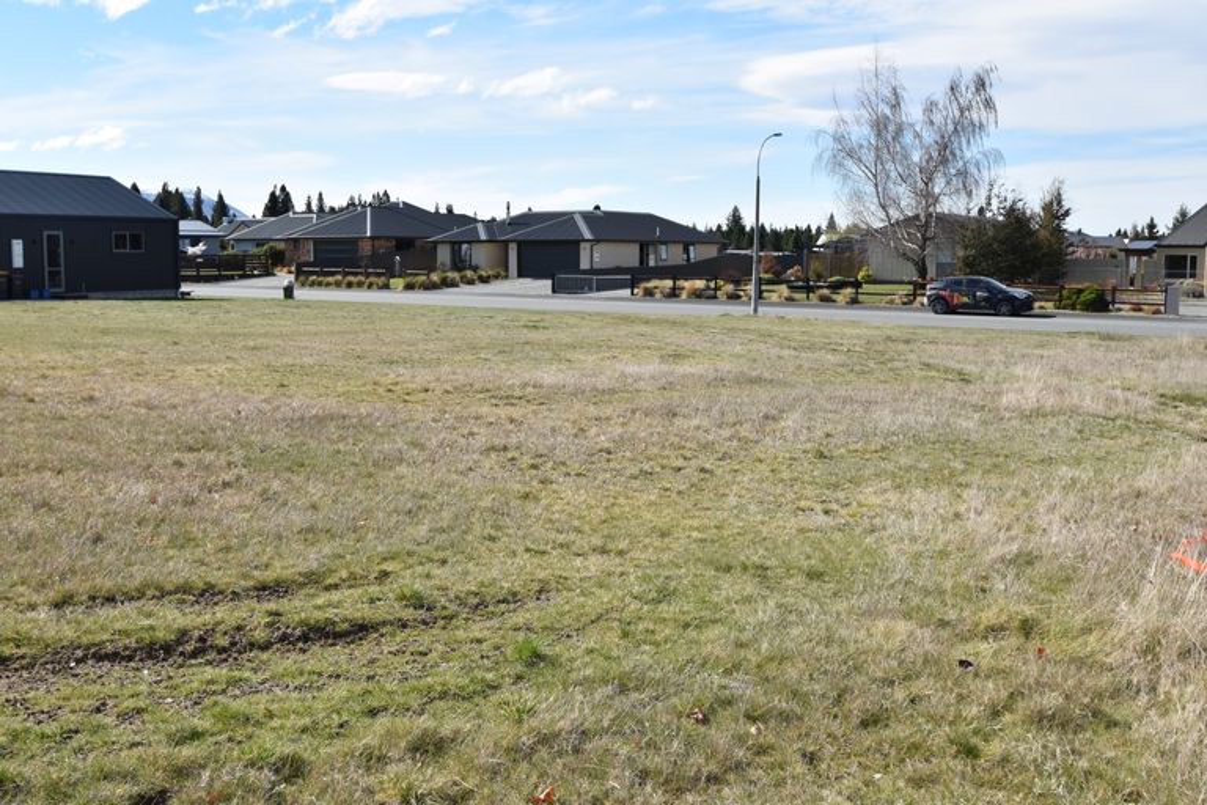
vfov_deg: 36.9
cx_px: 604
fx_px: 1207
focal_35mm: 36
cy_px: 402
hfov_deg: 53.1
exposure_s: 1/200
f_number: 11
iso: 100
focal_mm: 24
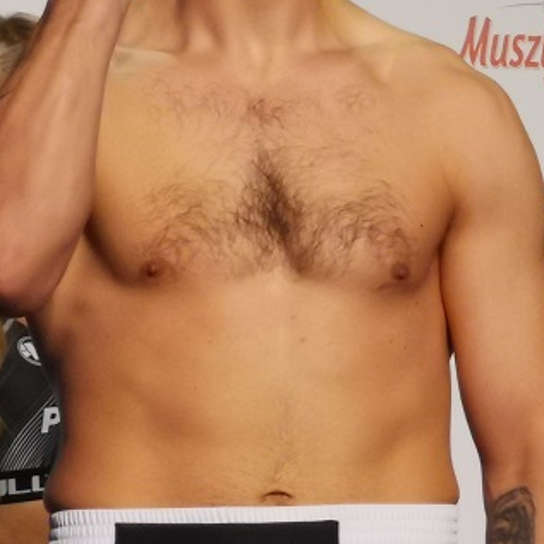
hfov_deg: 5.6
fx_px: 5565
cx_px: 618
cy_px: 137
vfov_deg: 5.6
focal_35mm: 313
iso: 160
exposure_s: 1/33.3
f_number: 2.4
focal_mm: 7.48
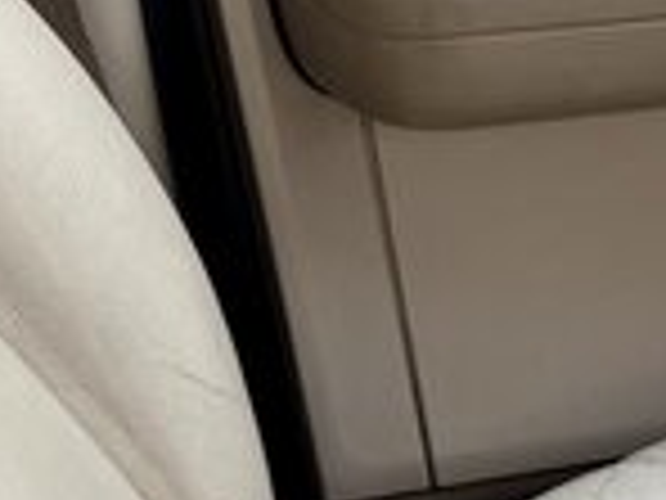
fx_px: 2501
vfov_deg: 11.3
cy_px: 468
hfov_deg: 12.7
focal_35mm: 130
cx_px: 1462
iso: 125
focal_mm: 6.76
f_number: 1.78
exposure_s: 1/121
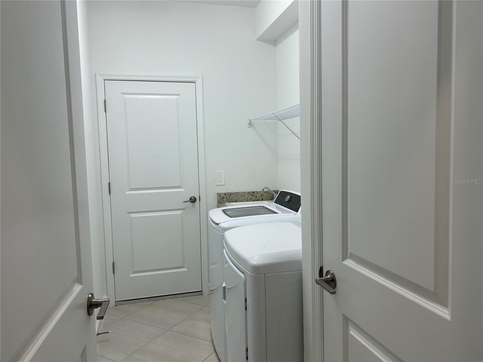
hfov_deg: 67.3
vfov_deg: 53.1
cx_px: 242
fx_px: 363
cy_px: 181
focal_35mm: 26
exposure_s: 1/120
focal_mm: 5.7
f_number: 1.5
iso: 40
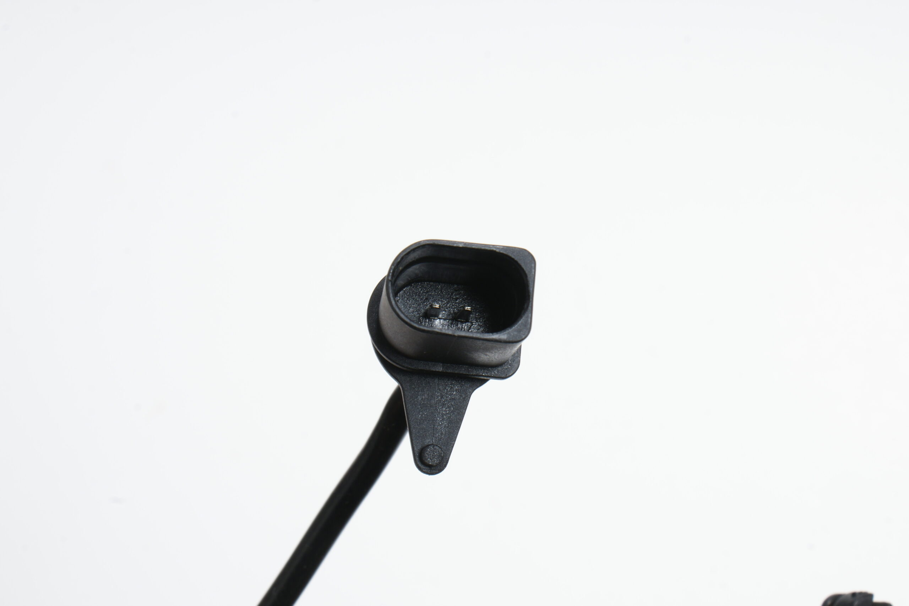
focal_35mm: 75
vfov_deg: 18.2
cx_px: 454
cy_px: 303
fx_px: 1894
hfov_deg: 27.0
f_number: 20
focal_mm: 50
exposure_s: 1/250
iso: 125
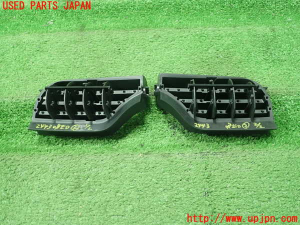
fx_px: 260
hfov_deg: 60.0
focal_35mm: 30
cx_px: 150
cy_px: 112
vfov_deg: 46.8
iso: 640
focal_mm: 5.5
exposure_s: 1/125
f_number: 2.3
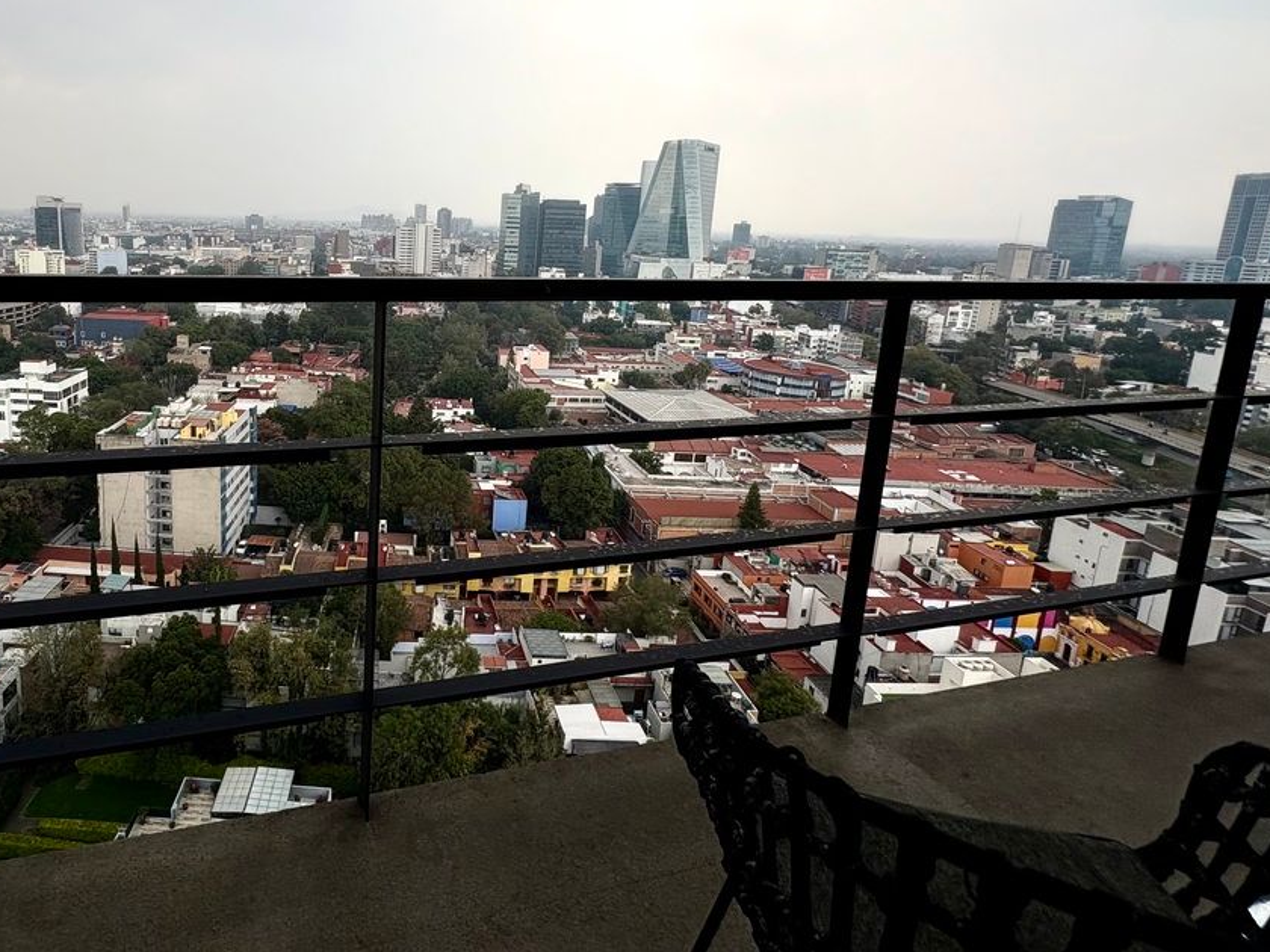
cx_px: 381
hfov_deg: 77.9
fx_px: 734
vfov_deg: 64.9
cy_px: 352
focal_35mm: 20
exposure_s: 1/495
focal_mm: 2.22
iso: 40
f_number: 2.2
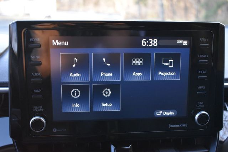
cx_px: 114
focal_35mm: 38
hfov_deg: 51.3
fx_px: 238
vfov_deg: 35.5
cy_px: 76
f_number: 4
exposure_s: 1/125
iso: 2000
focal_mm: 25
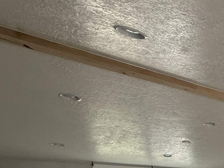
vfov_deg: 26.7
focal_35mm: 43
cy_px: 235
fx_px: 278
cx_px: 338
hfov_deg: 28.2
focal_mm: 2.22
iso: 200
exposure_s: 1/99
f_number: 2.2
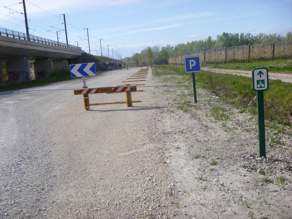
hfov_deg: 45.8
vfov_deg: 35.1
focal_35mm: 41
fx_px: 346
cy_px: 110
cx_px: 146
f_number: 4.6
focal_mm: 7.3
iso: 100
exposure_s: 1/500
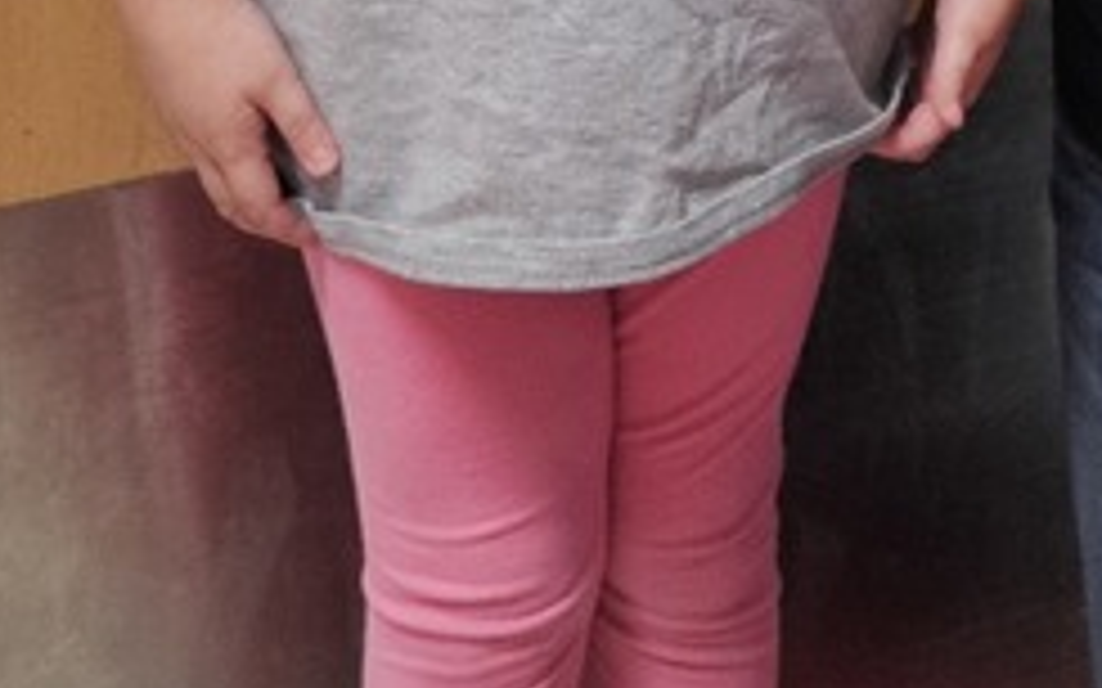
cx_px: 981
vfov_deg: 11.5
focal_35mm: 102
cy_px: -724
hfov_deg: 20.0
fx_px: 3063
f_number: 1.8
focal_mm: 5.4
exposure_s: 1/120
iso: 500
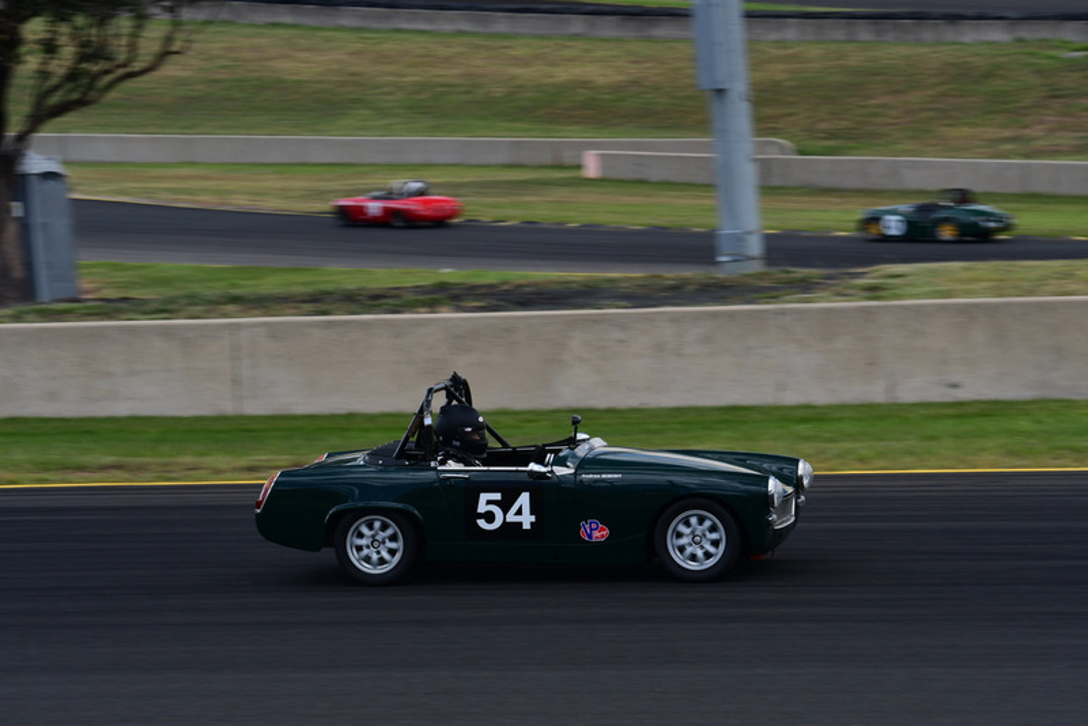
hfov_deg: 11.2
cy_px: 363
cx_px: 544
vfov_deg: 7.5
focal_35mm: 183
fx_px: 5532
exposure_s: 1/250
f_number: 11
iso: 320
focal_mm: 122
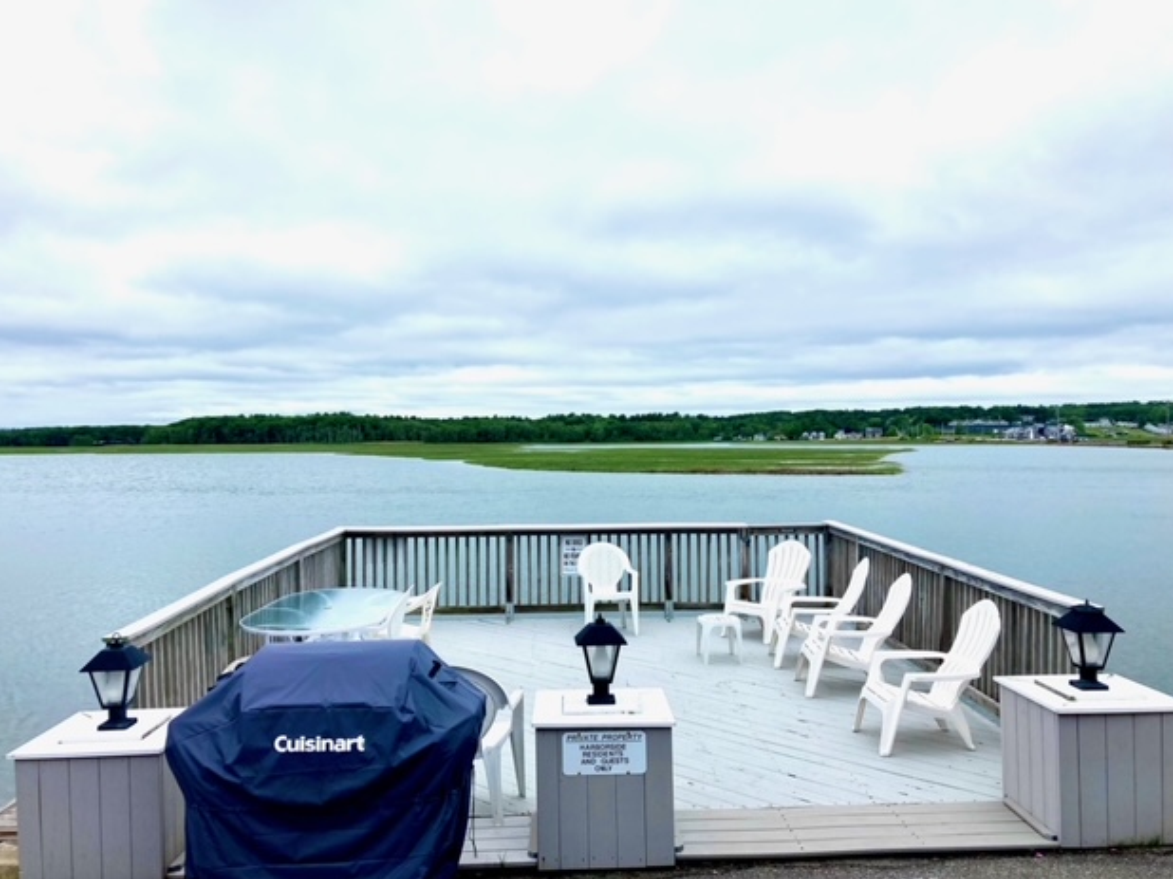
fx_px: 982
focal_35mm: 29
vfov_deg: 48.2
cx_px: 592
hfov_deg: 61.7
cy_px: 425
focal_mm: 3.99
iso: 20
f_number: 1.8
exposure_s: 1/1143
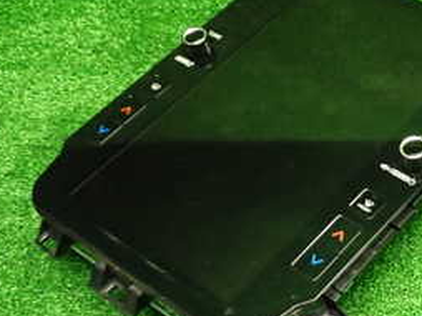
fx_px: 865
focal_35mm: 71
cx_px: 420
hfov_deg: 26.0
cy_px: 196
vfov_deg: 20.6
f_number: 2.3
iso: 500
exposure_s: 1/30
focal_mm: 5.4
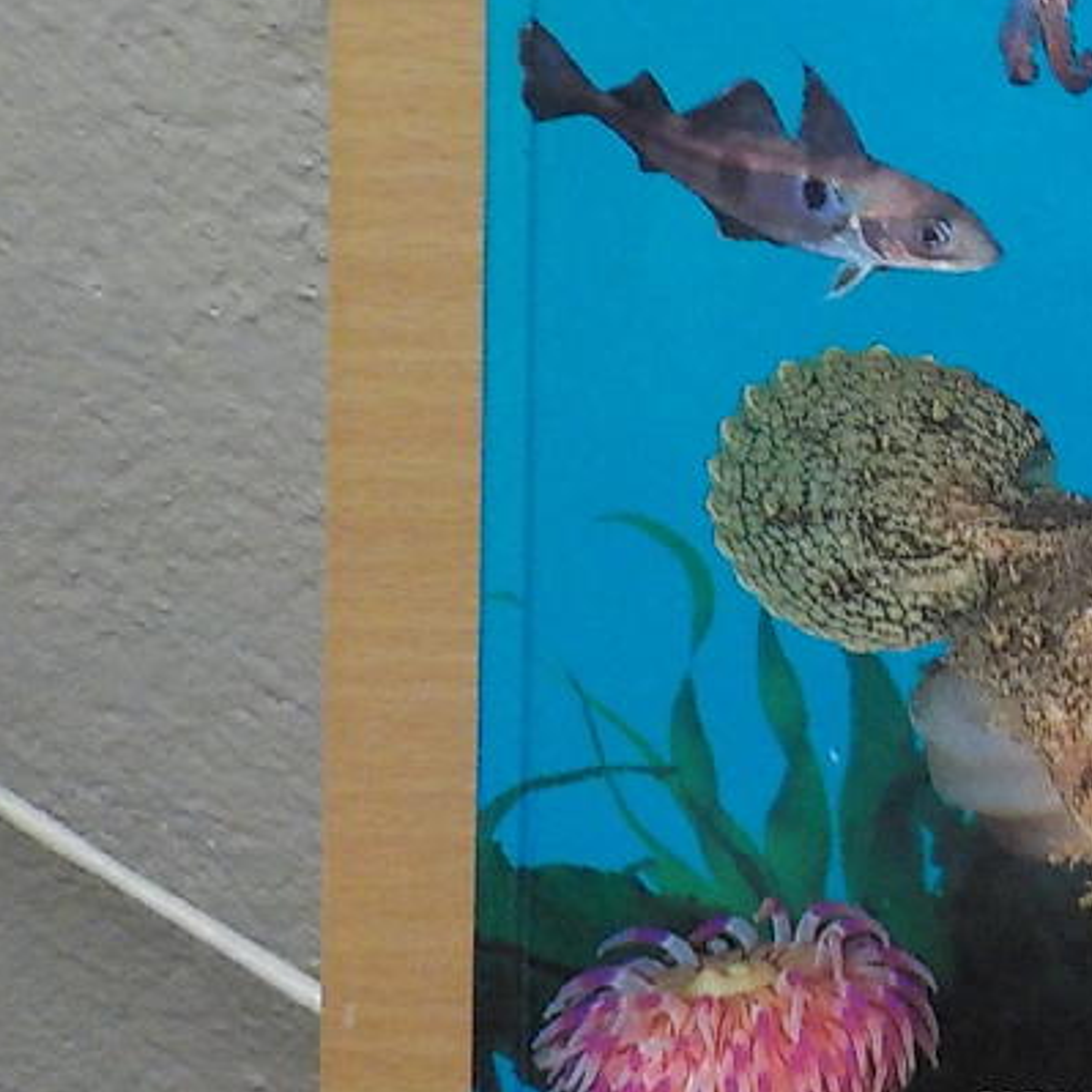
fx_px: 2427
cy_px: 241
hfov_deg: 23.1
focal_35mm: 68
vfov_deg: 25.0
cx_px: 1327
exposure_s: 1/10
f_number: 3.3
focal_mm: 4.1
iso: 400
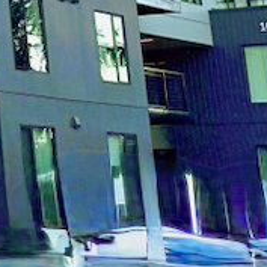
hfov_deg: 10.0
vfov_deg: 10.5
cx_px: -383
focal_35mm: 153
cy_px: -255
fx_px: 1335
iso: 80
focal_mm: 6.76
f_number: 1.78
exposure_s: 1/3584
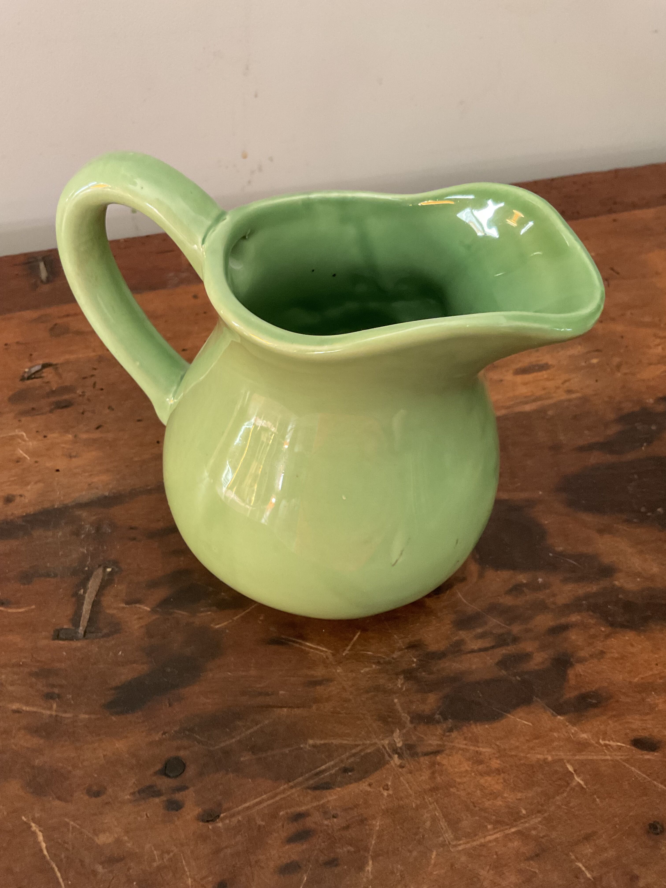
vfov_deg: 61.7
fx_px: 744
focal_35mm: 29
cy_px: 444
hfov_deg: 48.2
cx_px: 333
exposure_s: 1/50
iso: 250
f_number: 1.8
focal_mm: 3
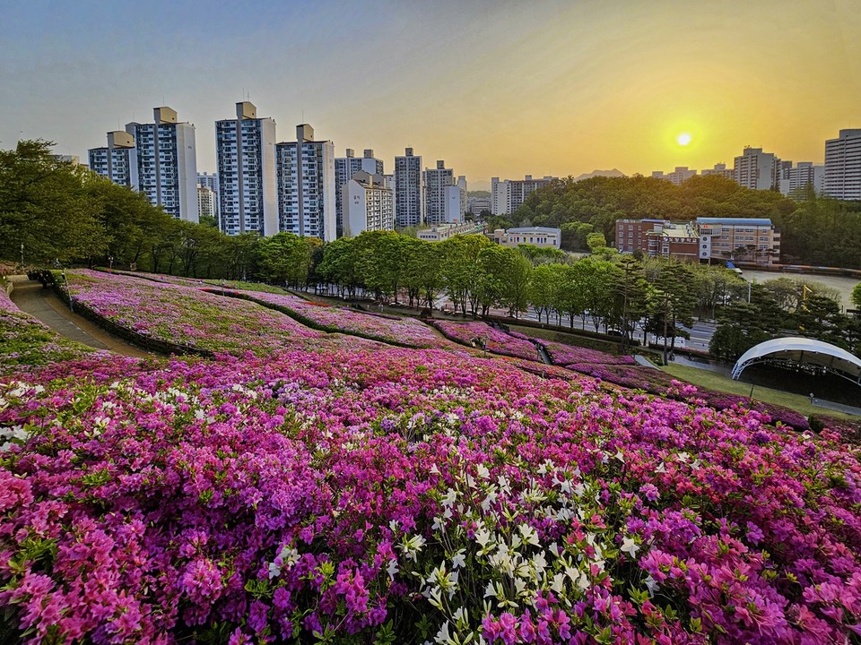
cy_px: 322
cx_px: 430
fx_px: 323
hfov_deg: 106.2
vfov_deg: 89.9
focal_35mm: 13
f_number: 2.2
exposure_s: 1/380
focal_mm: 2.2
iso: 50
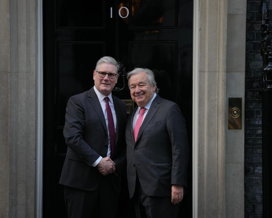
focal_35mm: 226
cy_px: 109
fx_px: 1820
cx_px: 118
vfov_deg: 6.8
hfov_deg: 8.5
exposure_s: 1/640
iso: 1600
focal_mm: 200
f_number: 2.8
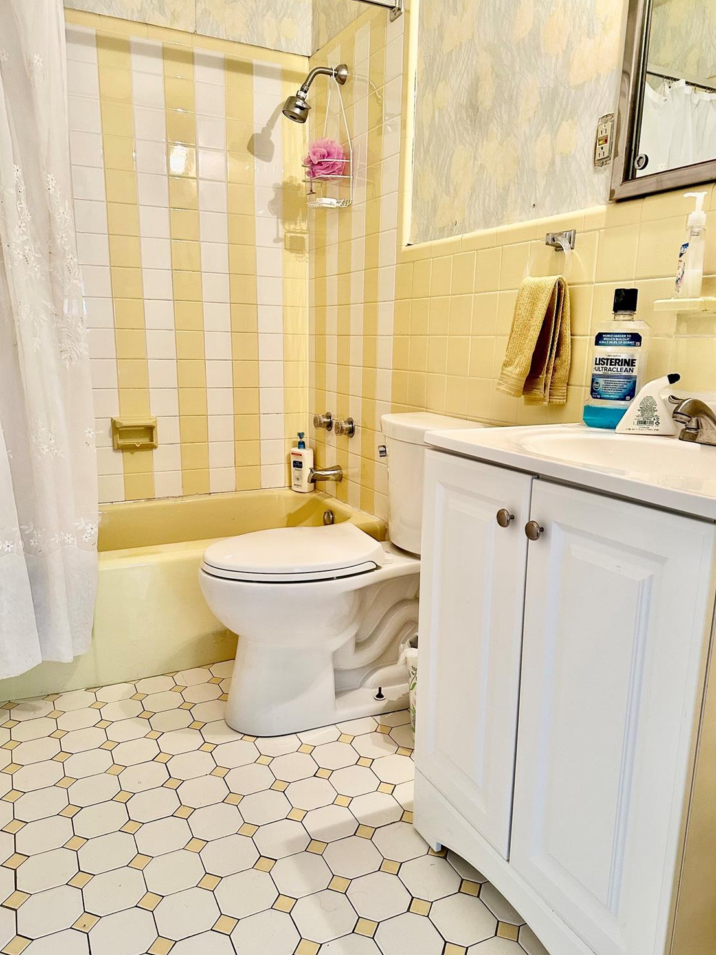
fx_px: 690
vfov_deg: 69.4
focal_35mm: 25
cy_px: 493
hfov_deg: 54.9
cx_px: 356
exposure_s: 1/60
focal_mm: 6.86
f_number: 1.78
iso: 320
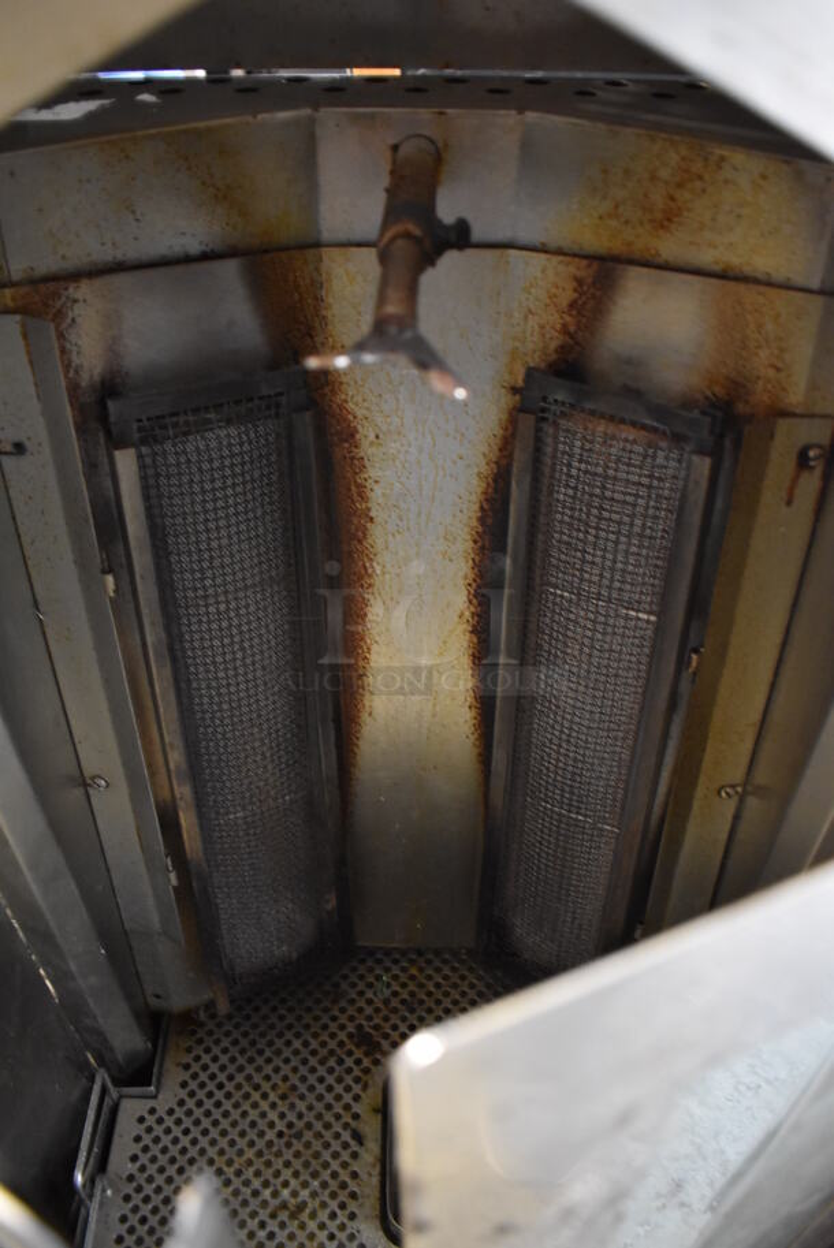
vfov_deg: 67.3
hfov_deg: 48.0
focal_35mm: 27
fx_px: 937
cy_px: 624
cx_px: 417
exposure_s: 1/13
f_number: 3.5
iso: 3200
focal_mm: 18
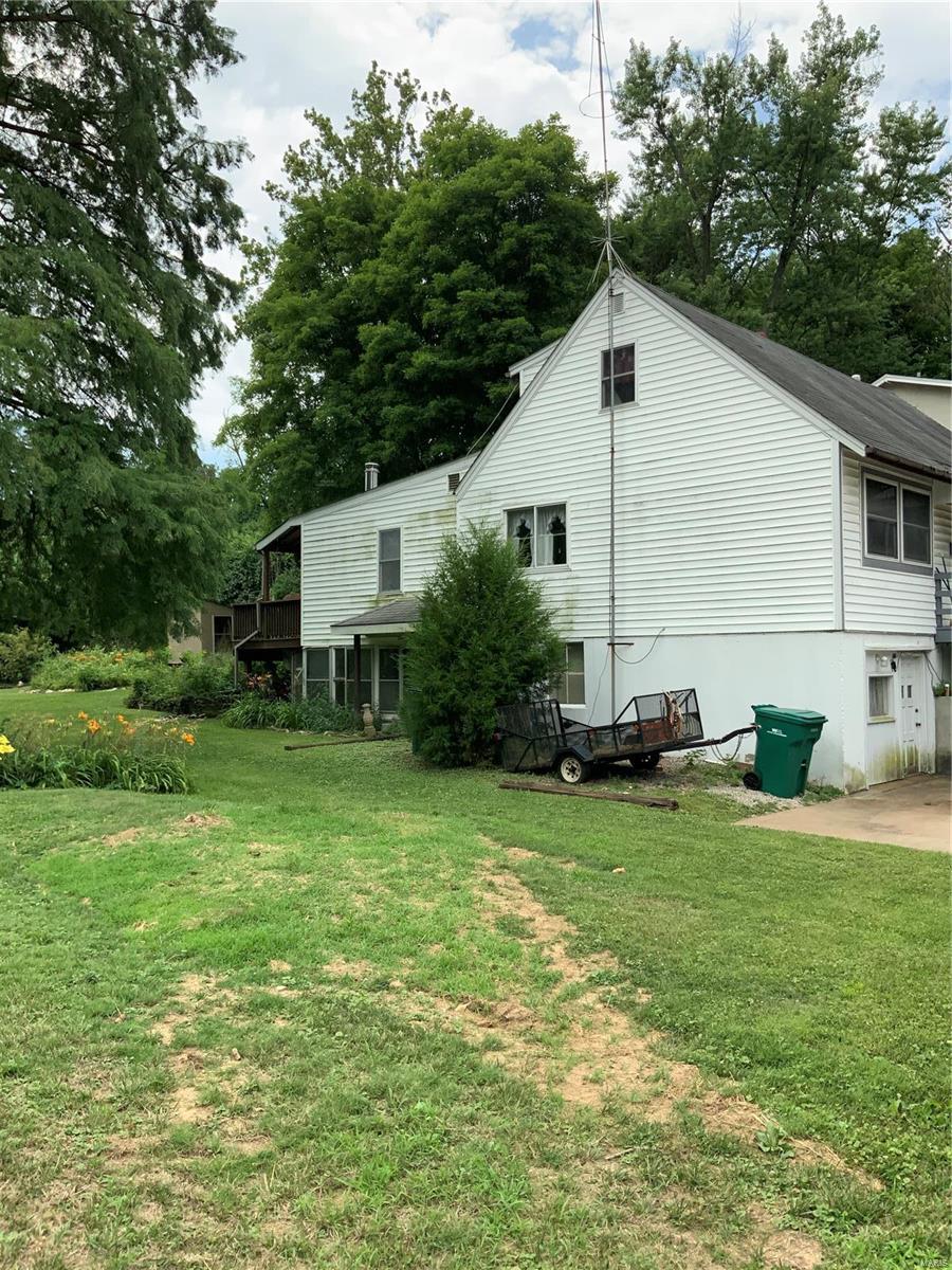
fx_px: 1063
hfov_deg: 48.2
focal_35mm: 29
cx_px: 476
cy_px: 635
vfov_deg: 61.7
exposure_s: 1/962
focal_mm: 3
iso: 16
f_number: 1.8
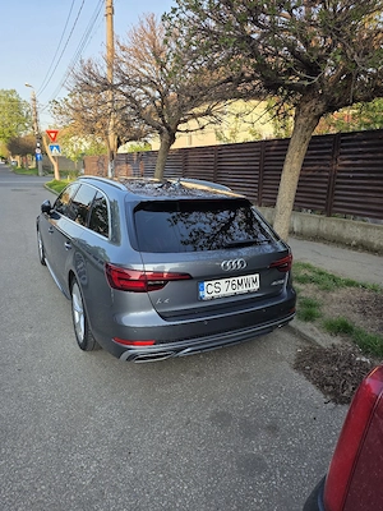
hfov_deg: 58.9
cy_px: 256
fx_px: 339
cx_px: 192
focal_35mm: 23
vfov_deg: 73.9
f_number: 1.7
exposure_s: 1/1429
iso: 80
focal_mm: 6.3
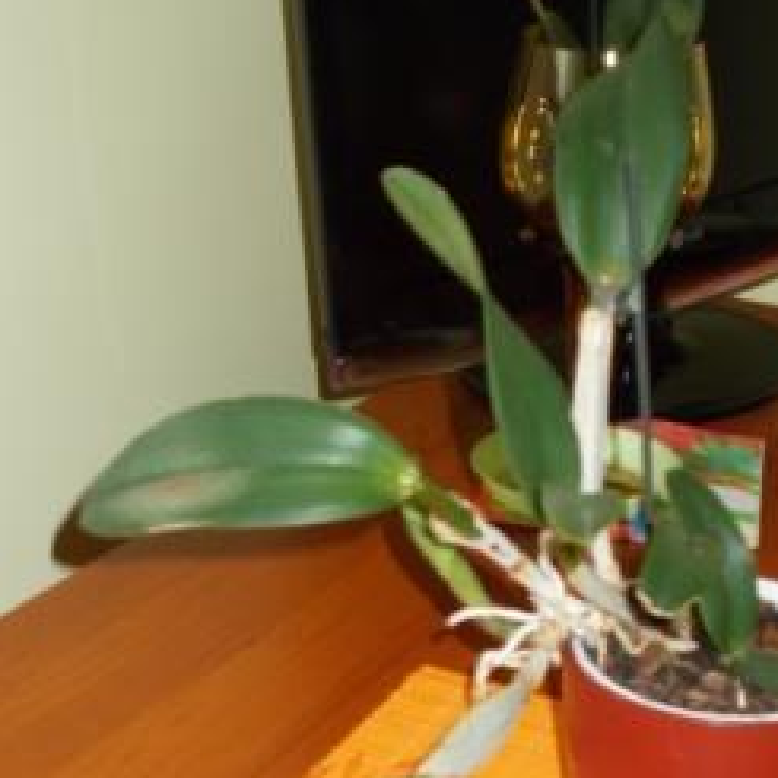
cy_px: 600
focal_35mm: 71
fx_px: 1805
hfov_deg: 24.3
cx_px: 429
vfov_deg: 24.0
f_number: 4.2
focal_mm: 7.9
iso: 200
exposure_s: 1/30
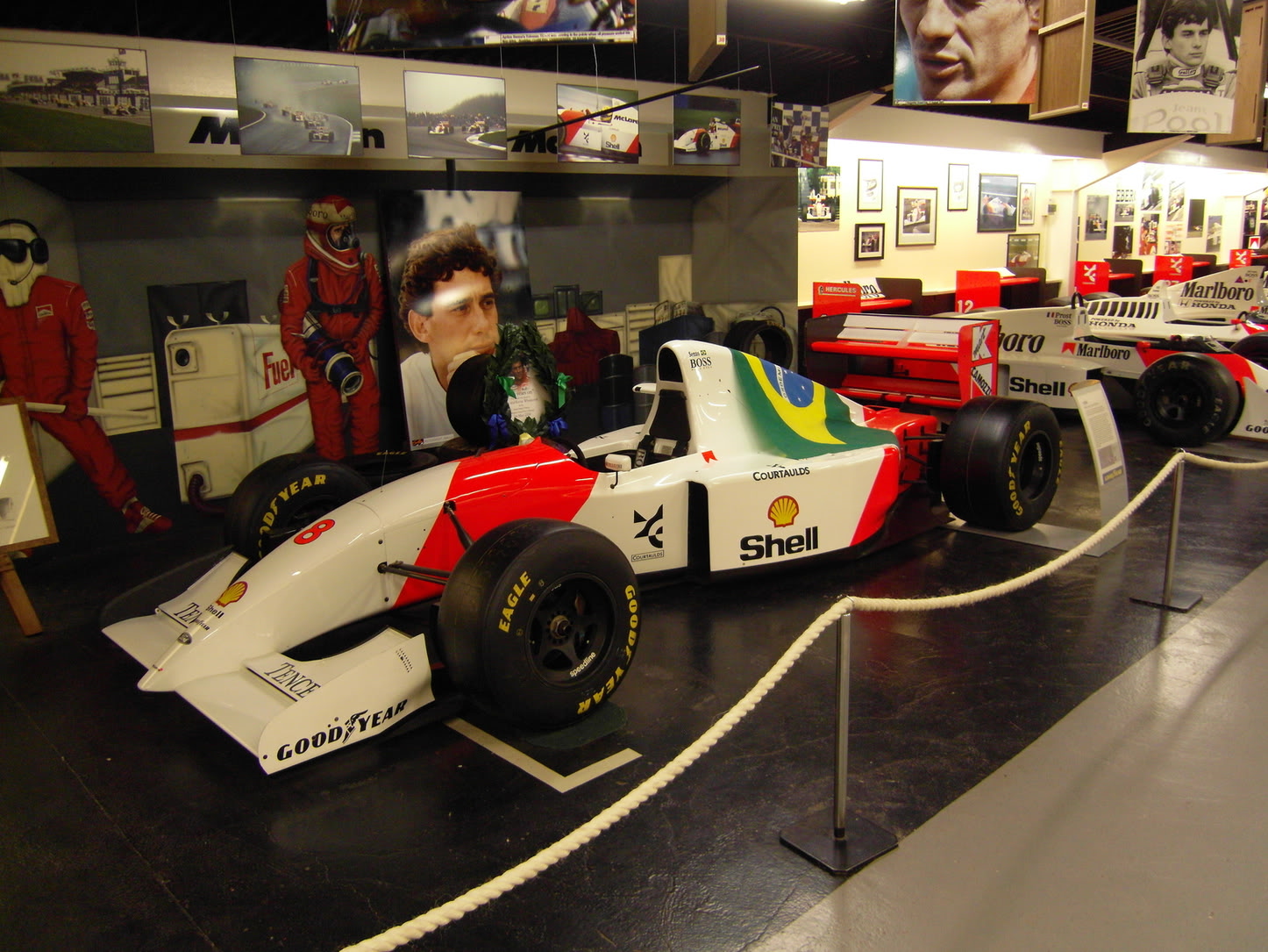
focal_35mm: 28
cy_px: 476
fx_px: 1026
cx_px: 634
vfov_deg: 49.8
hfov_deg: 63.4
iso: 200
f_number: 2.8
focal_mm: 6
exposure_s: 1/30
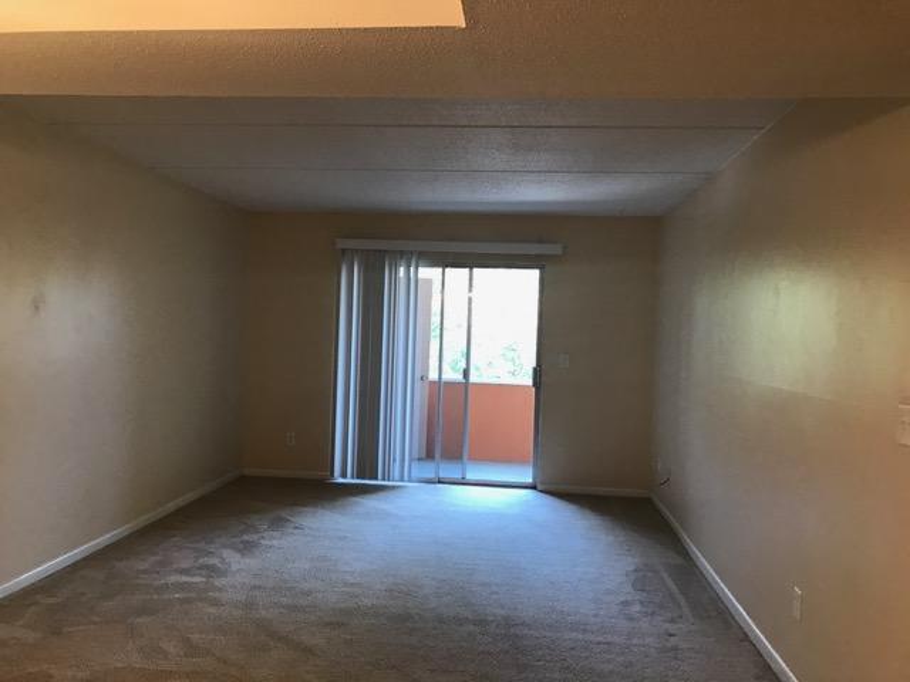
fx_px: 736
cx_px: 455
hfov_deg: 63.4
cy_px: 341
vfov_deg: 49.7
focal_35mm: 28
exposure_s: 1/30
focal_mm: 3.99
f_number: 1.8
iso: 32
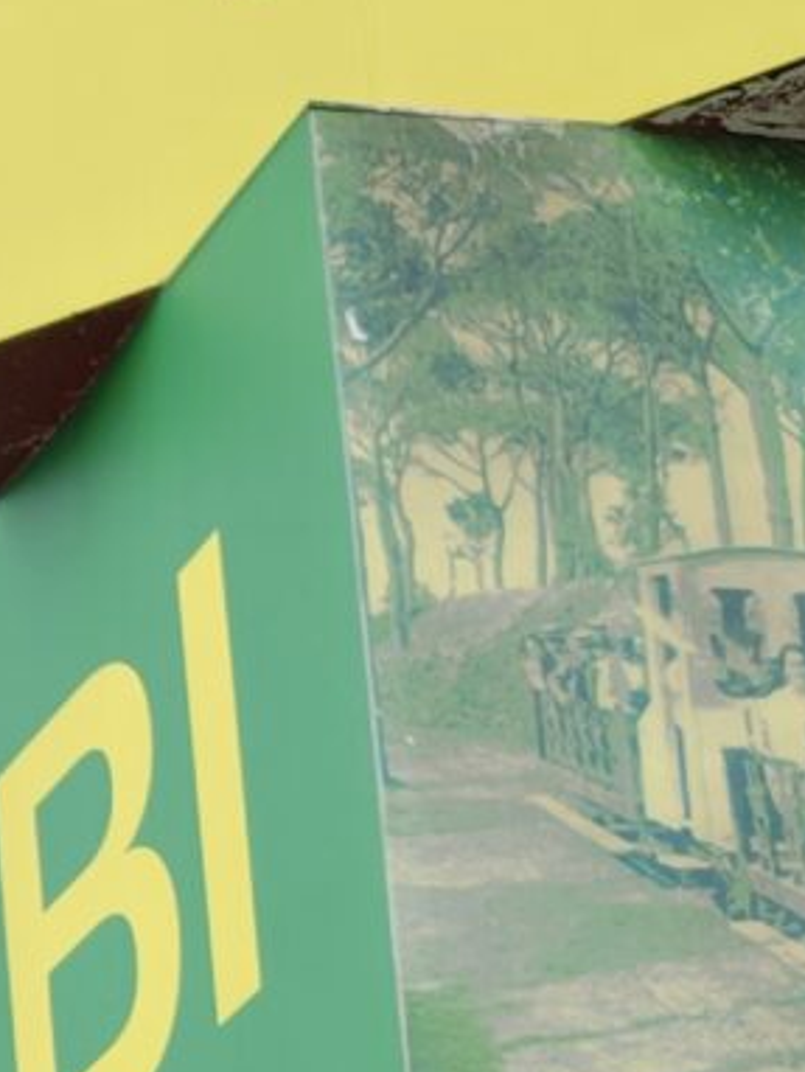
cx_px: -1203
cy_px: 2318
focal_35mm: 154
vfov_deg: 11.3
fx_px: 4770
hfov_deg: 8.7
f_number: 1.6
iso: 100
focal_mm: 6.57
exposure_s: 1/954
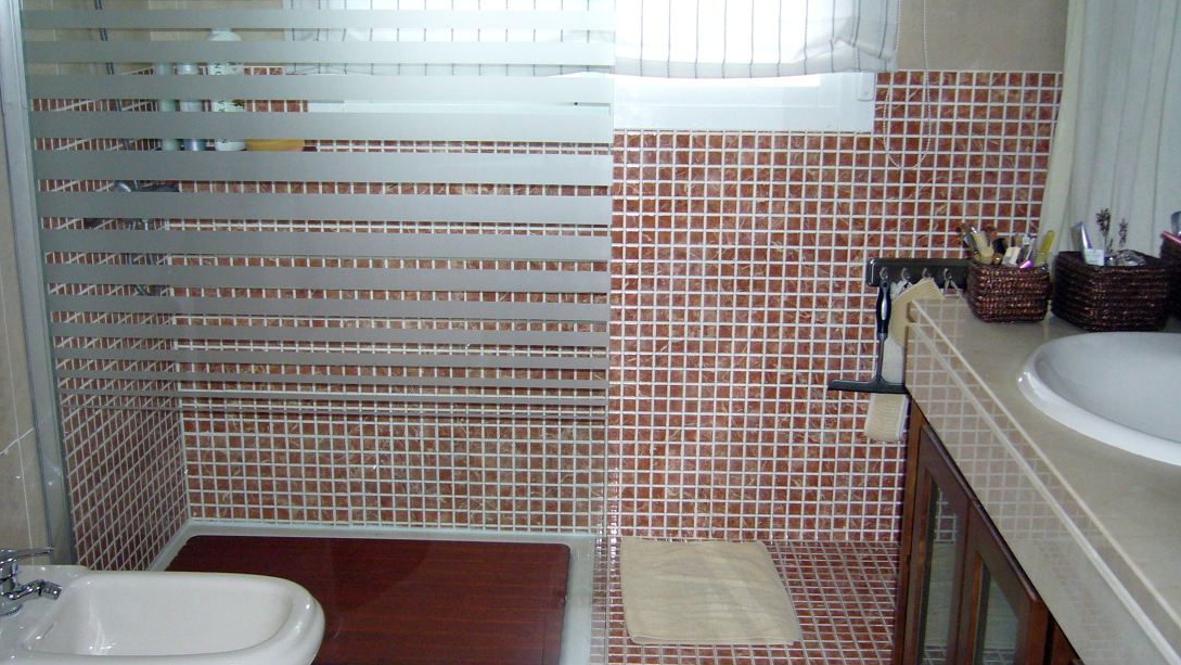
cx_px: 548
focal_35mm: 42
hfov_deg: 48.3
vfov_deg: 28.4
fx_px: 1315
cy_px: 312
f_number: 2.8
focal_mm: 5.8
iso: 160
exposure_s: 1/30
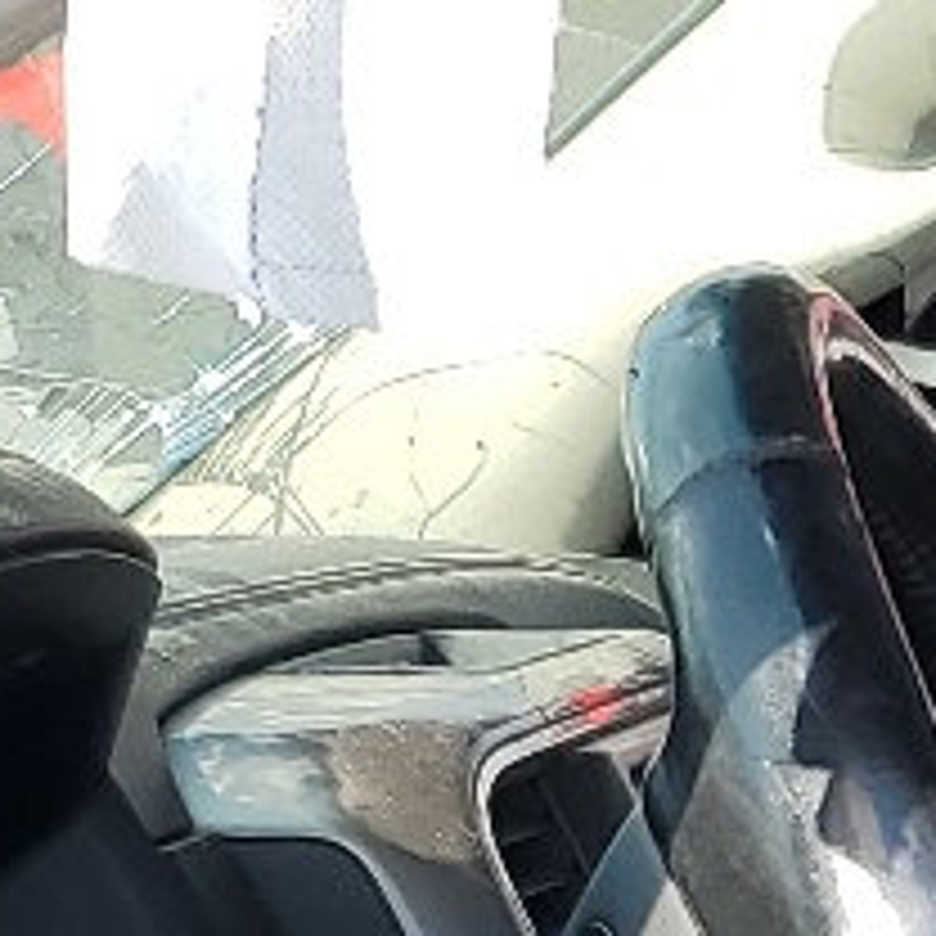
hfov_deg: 9.5
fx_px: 5415
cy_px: 1728
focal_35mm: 177
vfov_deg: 9.4
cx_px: 1521
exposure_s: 1/1000
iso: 50
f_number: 1.5
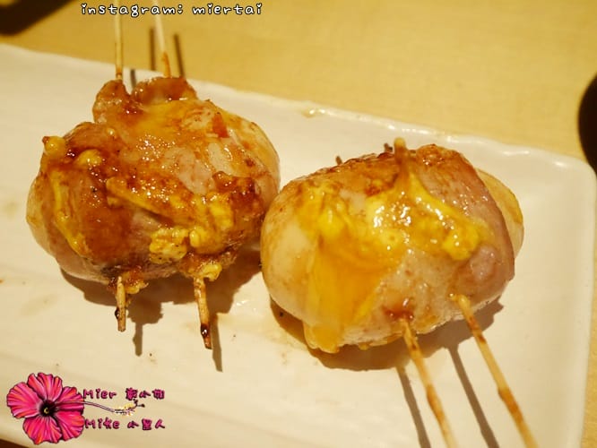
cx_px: 298
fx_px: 656
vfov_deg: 37.7
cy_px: 224
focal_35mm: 38
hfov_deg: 49.0
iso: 6400
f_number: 4.3
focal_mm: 19
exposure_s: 1/40
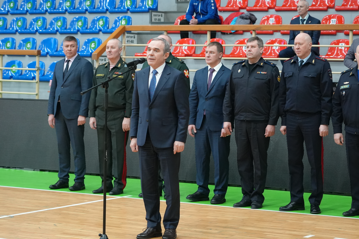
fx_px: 1117
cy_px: 120
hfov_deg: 18.3
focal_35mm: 112
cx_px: 180
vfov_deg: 12.2
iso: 4000
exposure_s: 1/160
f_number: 4
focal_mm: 75
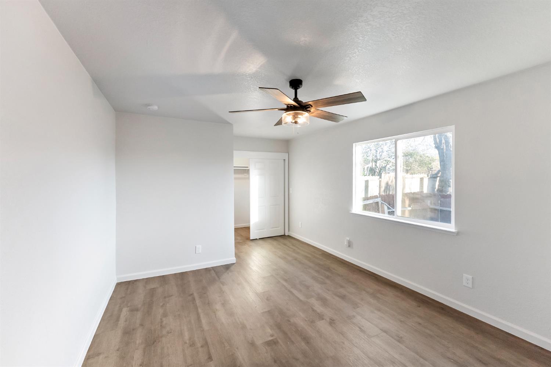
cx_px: 276
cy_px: 184
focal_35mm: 14
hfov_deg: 104.3
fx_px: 214
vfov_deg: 81.2
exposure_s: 1/160
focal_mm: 14
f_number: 4
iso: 800
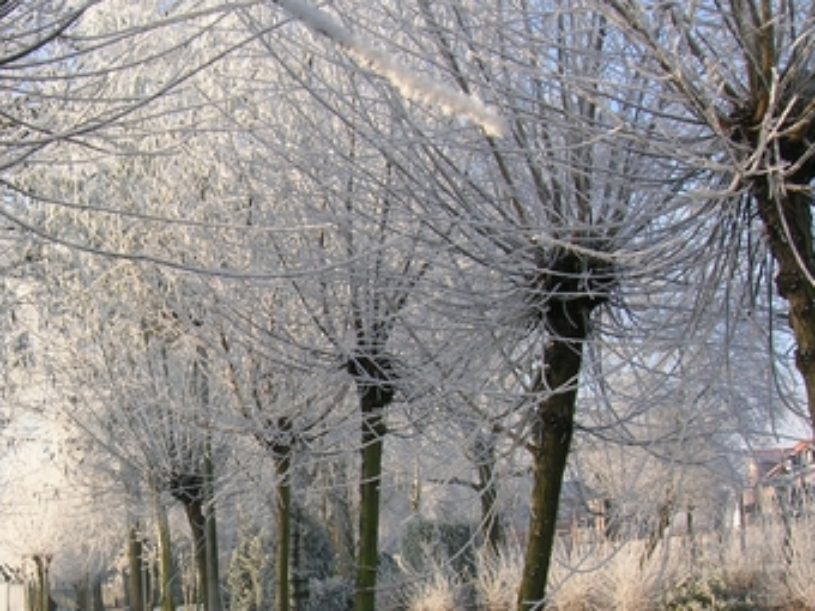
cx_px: 180
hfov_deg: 31.5
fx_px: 1413
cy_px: 438
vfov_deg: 24.2
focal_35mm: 60
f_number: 4.9
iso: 50
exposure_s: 1/129
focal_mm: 5.7
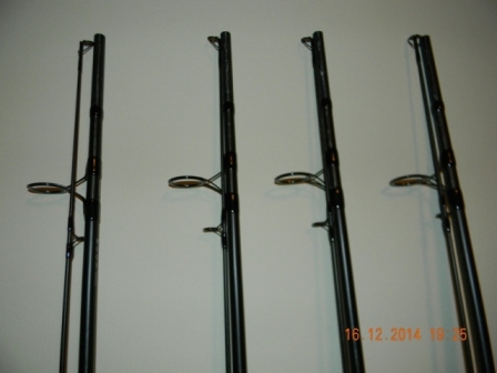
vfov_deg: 49.7
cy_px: 186
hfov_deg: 63.4
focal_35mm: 28
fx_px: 402
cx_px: 248
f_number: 3.5
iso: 200
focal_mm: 5
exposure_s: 1/26
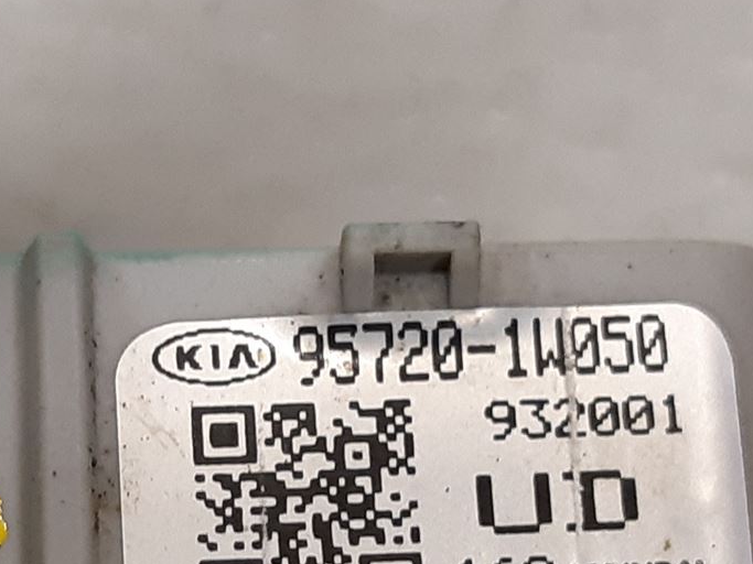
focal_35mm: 78
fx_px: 1696
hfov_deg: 24.9
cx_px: 266
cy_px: 481
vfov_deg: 18.6
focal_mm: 3.93
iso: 200
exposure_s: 1/50
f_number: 1.7
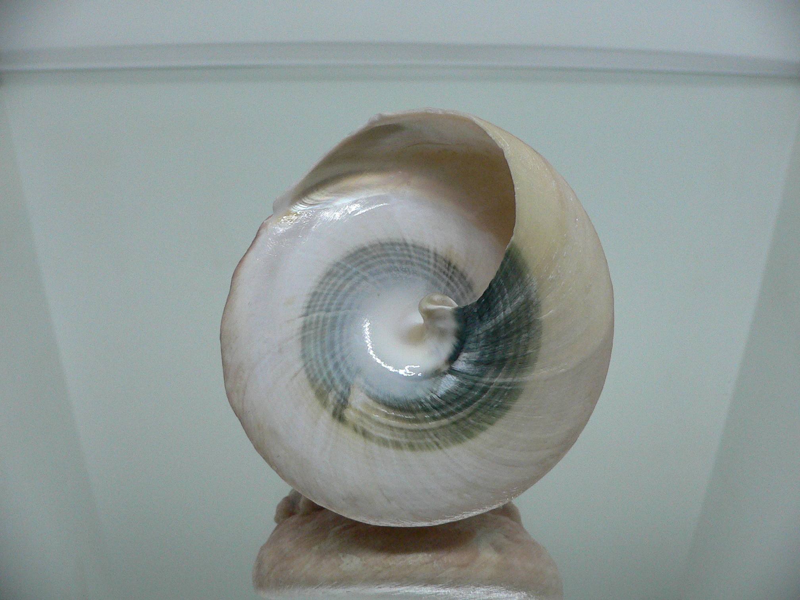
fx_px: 809
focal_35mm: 35
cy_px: 300
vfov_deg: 40.7
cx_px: 400
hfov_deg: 52.6
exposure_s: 1/60
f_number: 2.8
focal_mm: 4.6
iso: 200
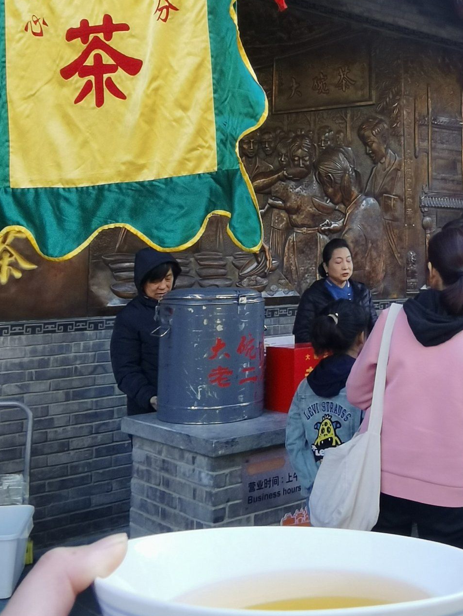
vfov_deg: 40.9
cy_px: 159
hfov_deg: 31.3
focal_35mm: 45
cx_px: 376
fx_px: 802
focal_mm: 2.26
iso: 100
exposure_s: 1/120
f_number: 2.2
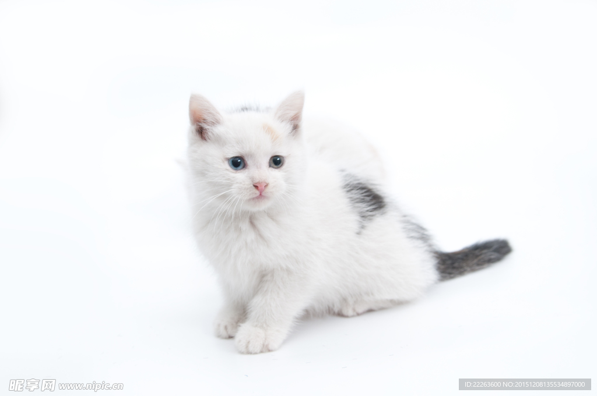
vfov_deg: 34.1
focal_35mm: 39
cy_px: 198
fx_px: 646
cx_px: 298
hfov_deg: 49.6
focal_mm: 26
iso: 200
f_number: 5
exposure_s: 1/125
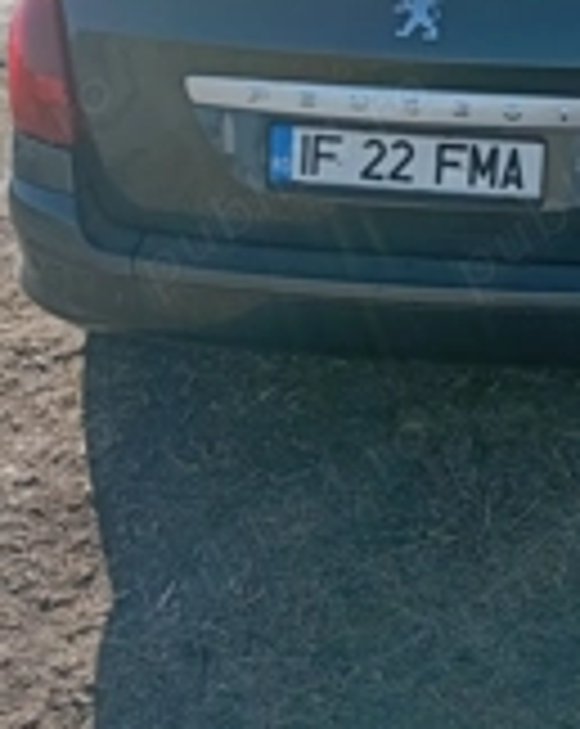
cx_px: 441
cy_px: 252
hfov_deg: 23.2
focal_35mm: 65
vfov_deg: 29.0
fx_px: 1399
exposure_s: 1/357
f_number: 1.8
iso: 50
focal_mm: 3.98
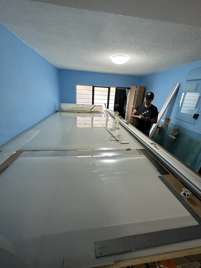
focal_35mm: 14
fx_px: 108
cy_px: 134
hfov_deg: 85.7
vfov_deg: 102.1
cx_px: 100
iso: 200
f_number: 2.2
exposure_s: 1/60
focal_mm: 2.22
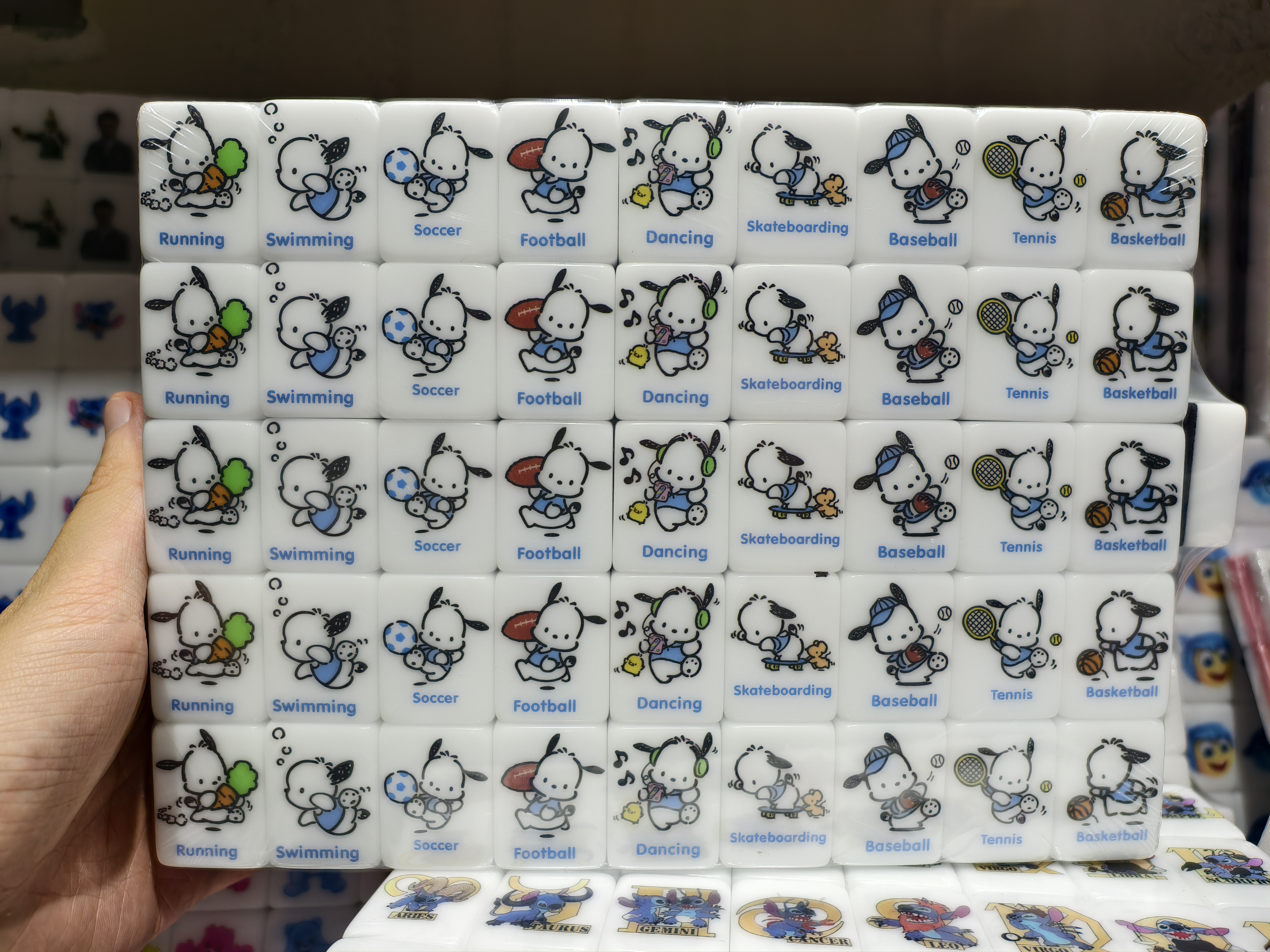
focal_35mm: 23
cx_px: 635
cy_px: 476
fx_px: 844
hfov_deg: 73.9
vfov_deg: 58.9
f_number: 1.57
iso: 72
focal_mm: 6.54
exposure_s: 1/390
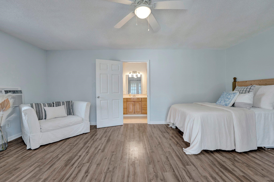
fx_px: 115
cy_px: 91
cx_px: 137
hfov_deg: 100.0
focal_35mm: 15
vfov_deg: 76.9
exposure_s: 1/30
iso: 1000
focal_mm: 15.1
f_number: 8
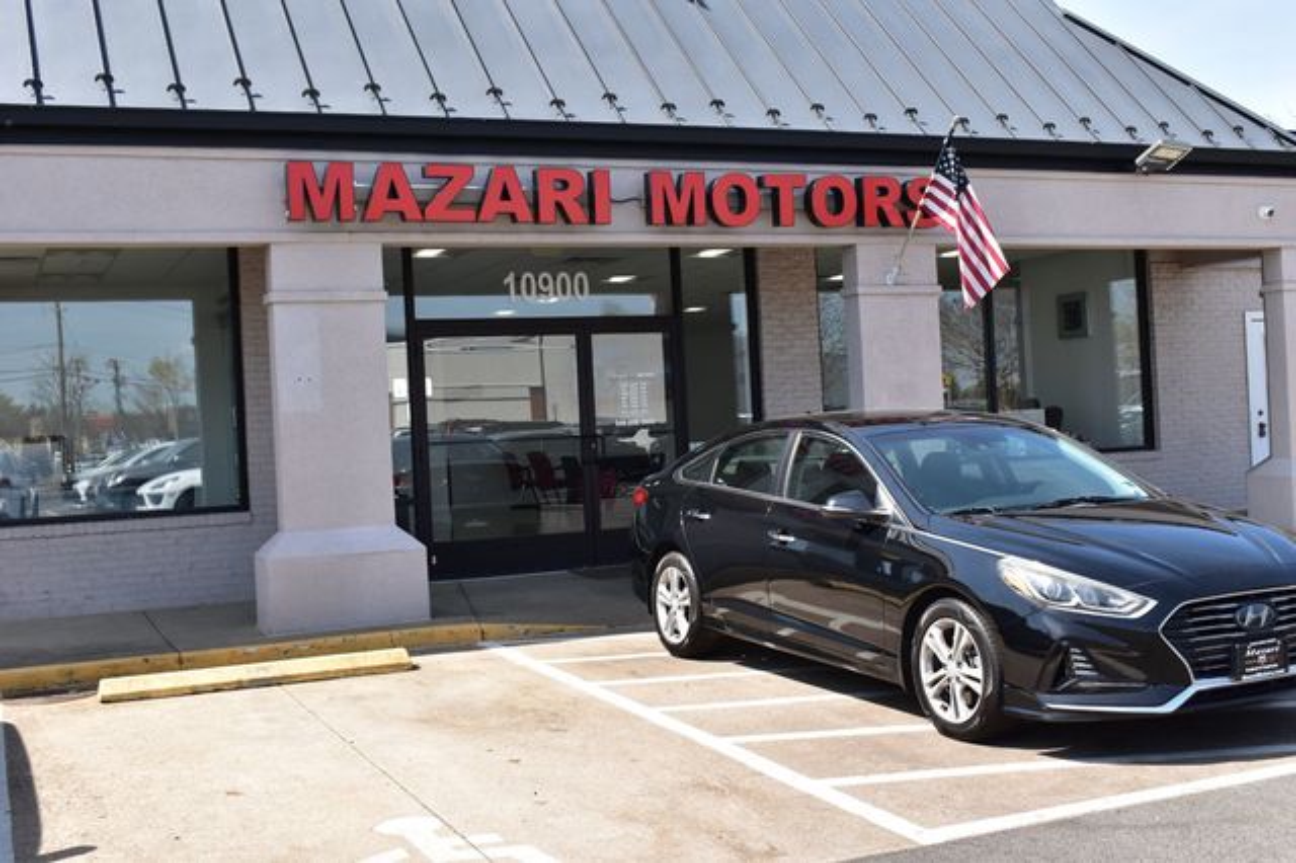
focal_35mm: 42
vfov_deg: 31.9
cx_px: 648
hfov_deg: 46.4
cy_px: 432
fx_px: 1511
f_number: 11
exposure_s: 1/400
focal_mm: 28
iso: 400
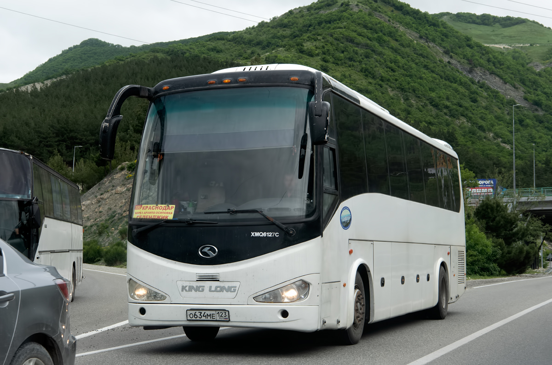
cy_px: 182
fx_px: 857
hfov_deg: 35.7
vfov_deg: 24.1
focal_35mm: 56
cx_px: 276
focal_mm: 56
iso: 400
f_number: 11
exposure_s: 1/500
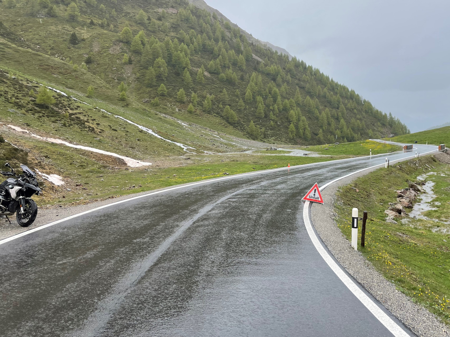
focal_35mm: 26
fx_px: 338
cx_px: 225
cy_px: 168
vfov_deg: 53.1
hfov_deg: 67.3
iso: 32
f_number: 1.6
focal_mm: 4.2
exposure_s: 1/940
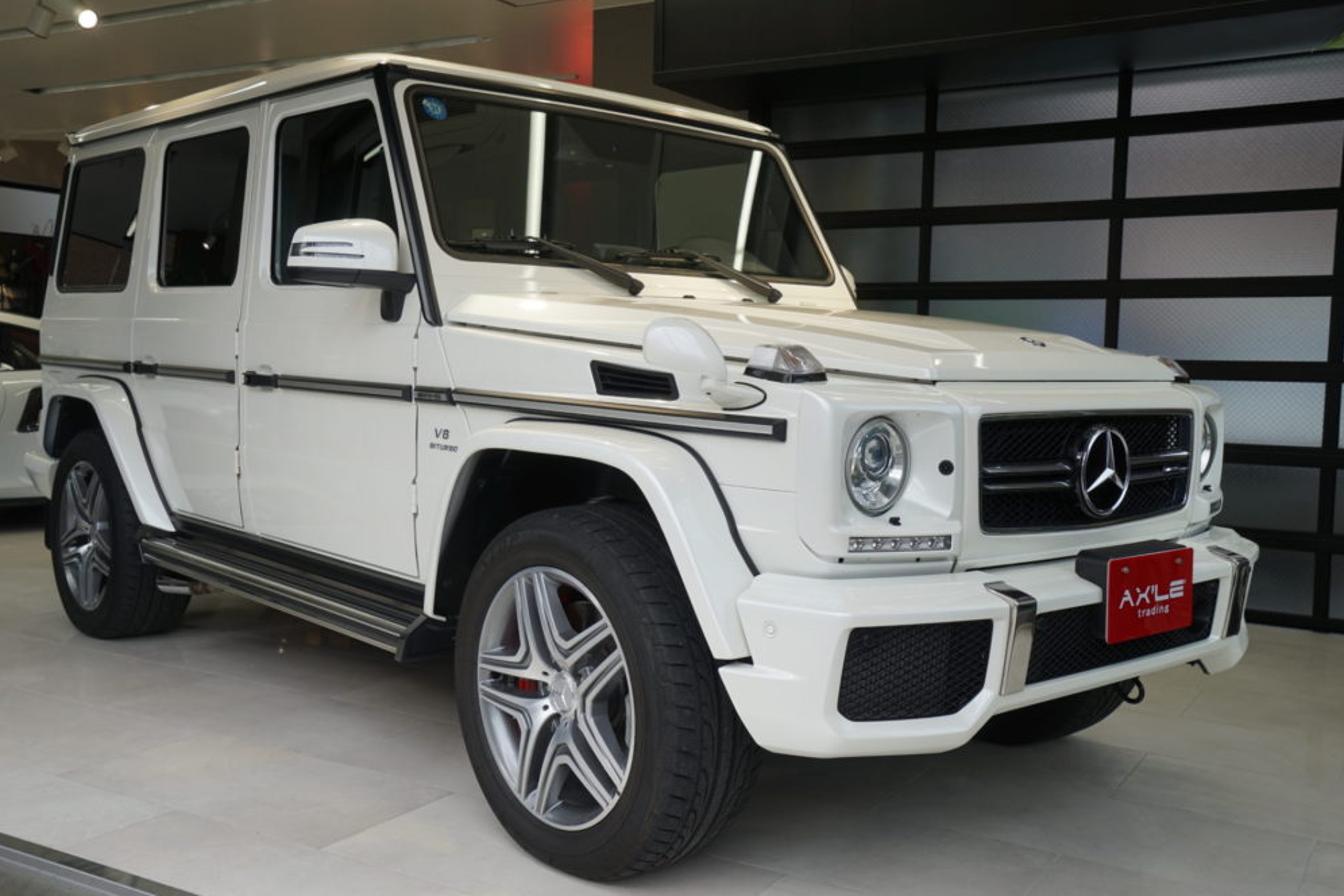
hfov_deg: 53.1
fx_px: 1344
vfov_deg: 36.9
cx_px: 665
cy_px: 451
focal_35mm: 36
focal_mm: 35
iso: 100
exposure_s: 1/100
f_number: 7.1
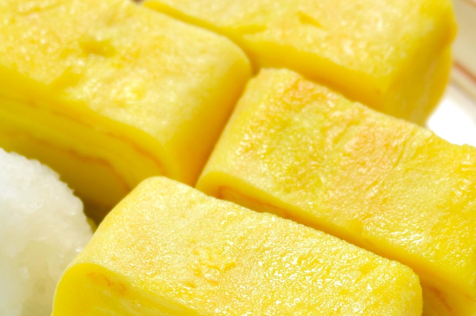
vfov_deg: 6.4
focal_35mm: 215
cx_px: 254
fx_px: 2839
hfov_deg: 9.6
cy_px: 290
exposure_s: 1/8
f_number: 4.5
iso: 100
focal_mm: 50
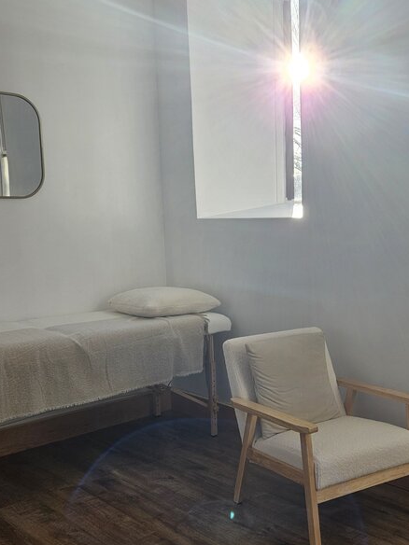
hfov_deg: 34.1
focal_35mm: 42
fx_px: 662
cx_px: 263
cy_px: 289
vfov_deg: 44.8
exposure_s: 1/310
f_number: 1.8
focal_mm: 5.4
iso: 25
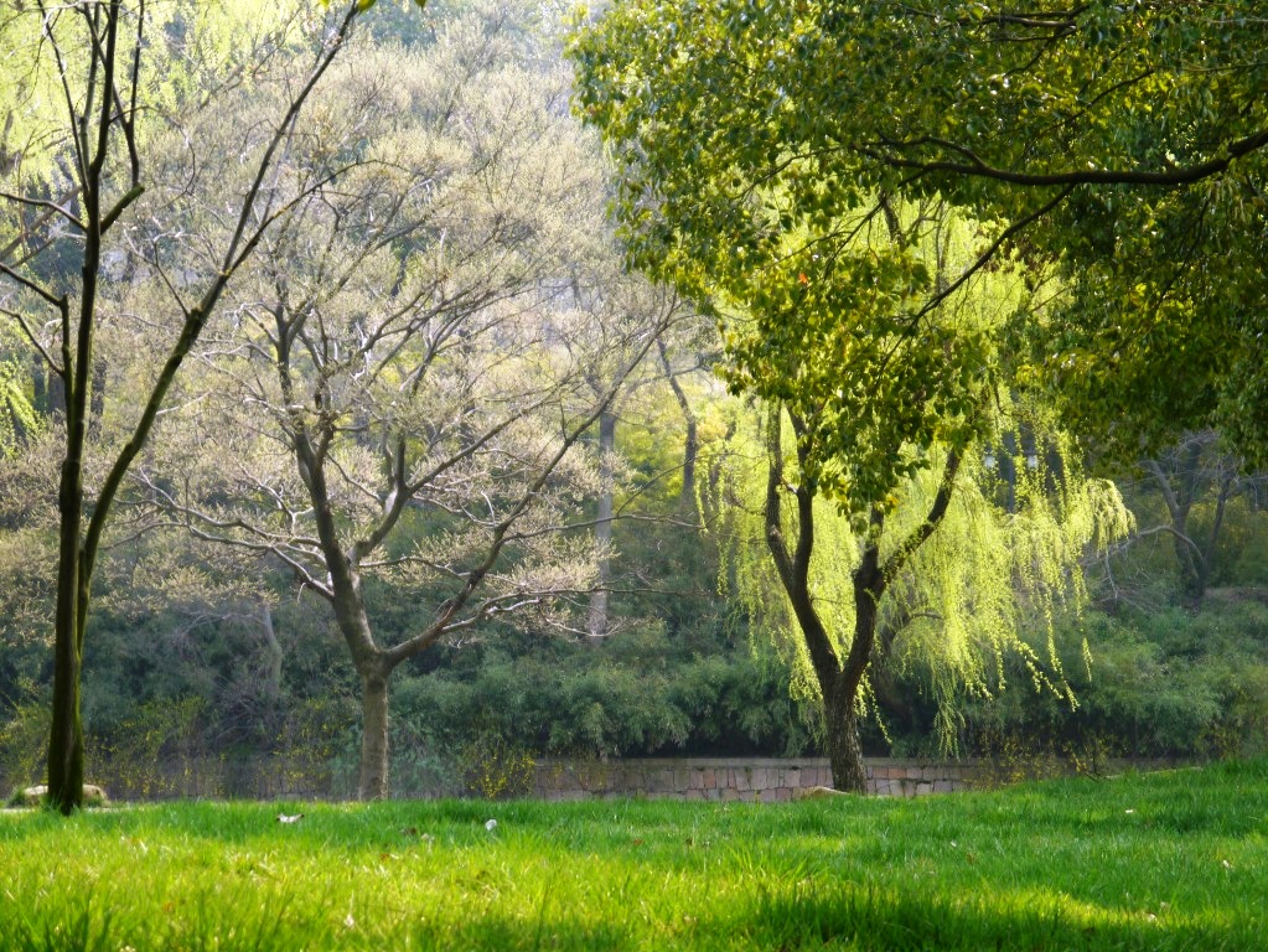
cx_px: 634
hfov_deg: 23.3
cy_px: 476
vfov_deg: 17.6
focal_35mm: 84
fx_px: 3078
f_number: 5.6
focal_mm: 42
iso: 250
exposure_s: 1/80
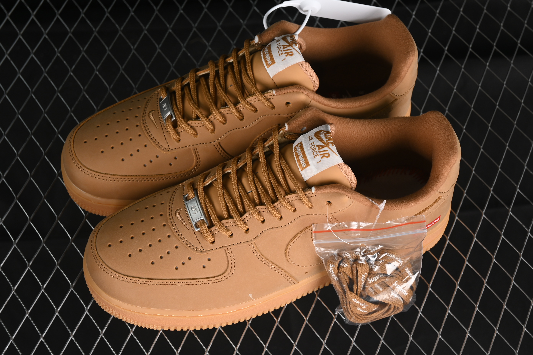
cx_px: 266
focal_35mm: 75
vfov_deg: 18.2
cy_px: 178
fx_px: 1110
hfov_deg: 27.0
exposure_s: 1/60
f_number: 6.3
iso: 160
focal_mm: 50
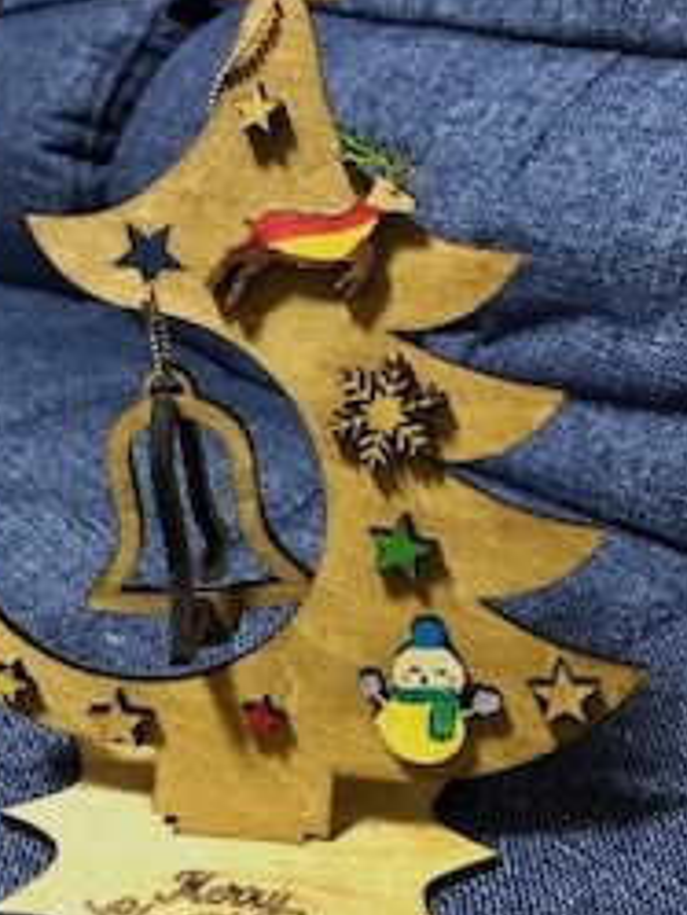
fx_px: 1190
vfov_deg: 42.0
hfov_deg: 32.2
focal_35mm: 45
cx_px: 320
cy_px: 430
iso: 100
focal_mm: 4
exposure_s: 1/12
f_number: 1.8
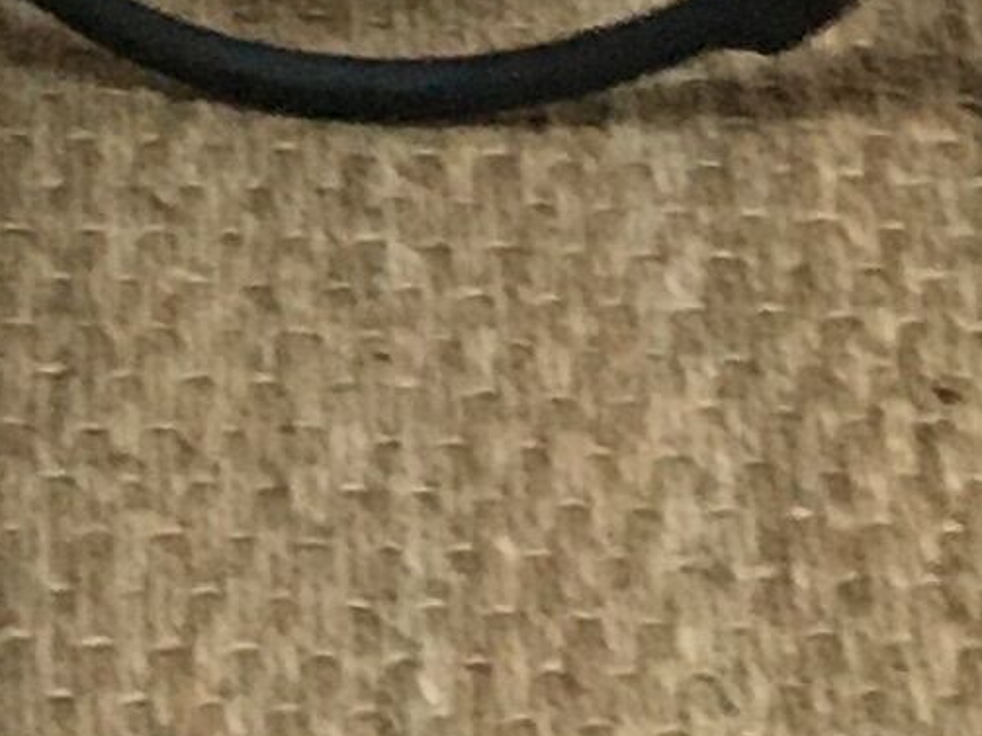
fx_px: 6607
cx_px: -872
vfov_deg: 5.4
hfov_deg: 8.2
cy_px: -2464
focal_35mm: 233
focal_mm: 4.15
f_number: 2.2
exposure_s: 1/33
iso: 160
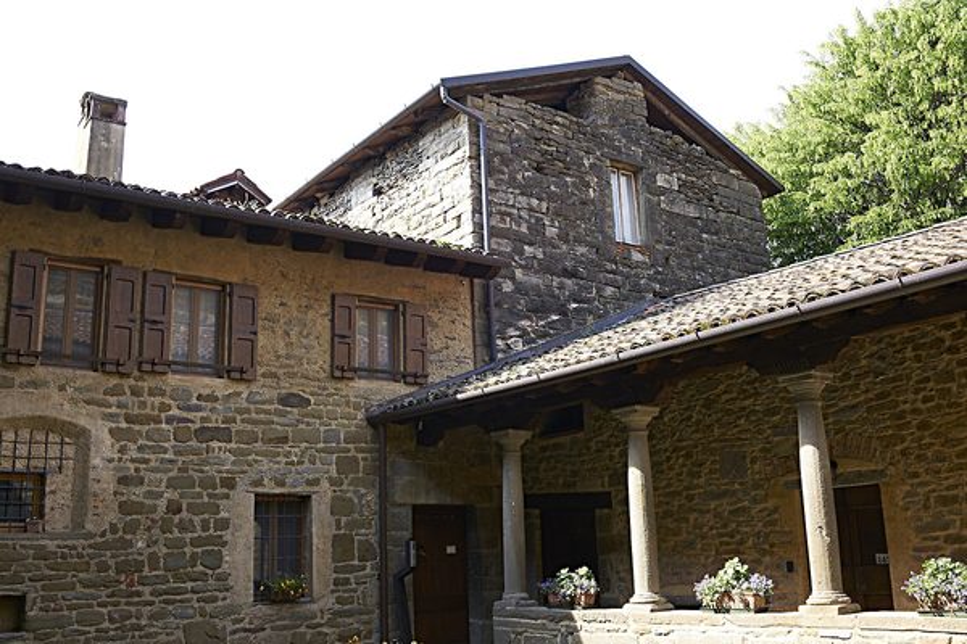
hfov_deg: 54.4
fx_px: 940
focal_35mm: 35
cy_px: 322
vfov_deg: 37.9
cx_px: 484
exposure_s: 1/20
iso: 100
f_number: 11
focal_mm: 35
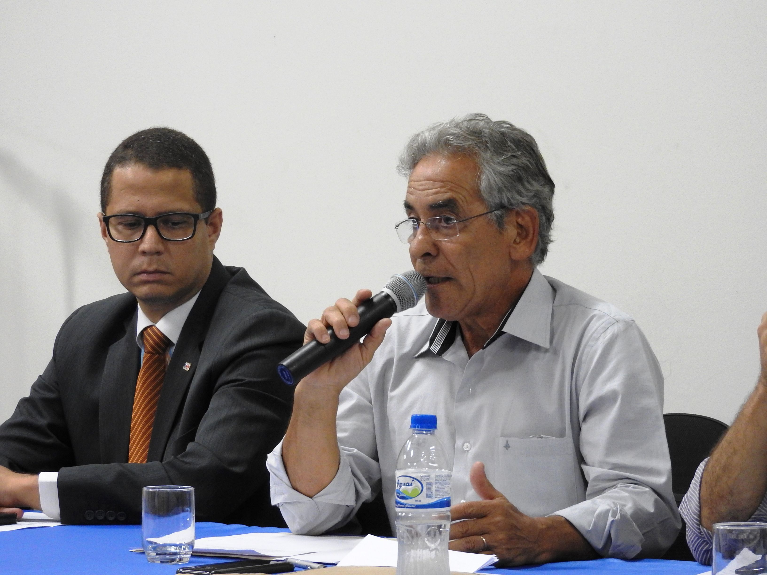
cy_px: 288
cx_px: 384
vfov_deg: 8.7
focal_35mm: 170
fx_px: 3767
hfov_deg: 11.6
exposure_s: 1/15
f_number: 5.2
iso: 800
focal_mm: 30.5
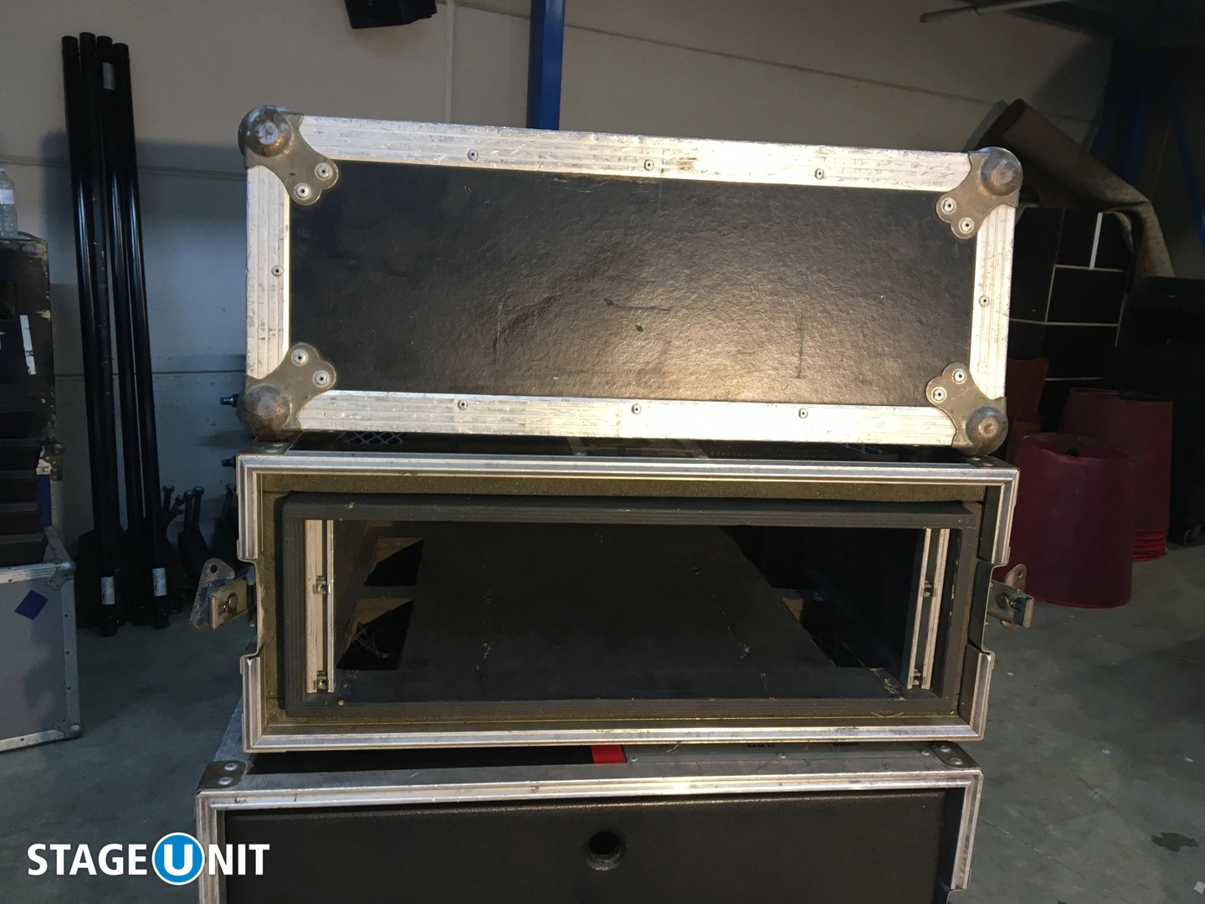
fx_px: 1010
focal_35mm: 29
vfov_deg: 48.2
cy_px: 452
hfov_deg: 61.7
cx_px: 602
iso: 100
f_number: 2.2
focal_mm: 4.15
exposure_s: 1/33
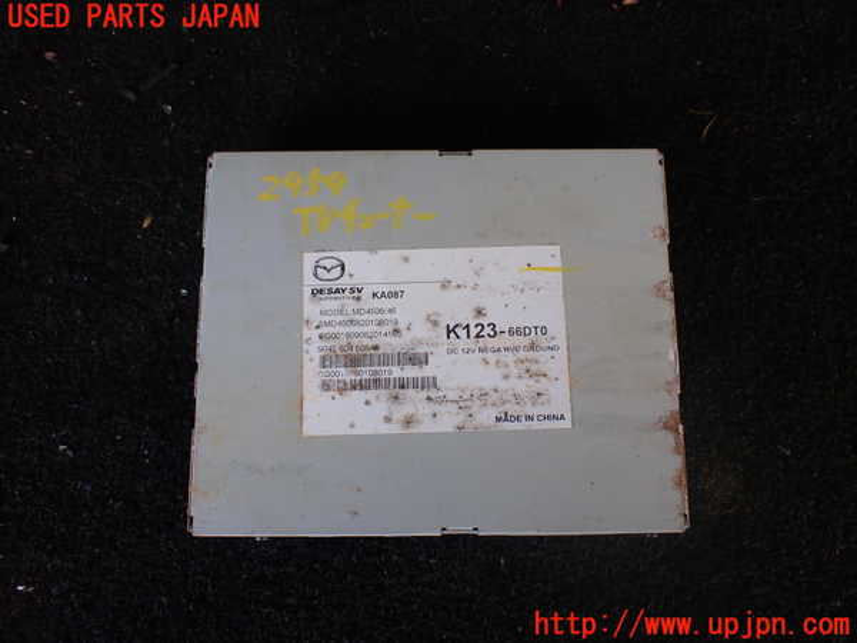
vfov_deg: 46.8
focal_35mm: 30
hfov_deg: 60.0
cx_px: 428
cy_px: 322
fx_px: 743
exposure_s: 1/125
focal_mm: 5.4
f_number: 2.3
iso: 200
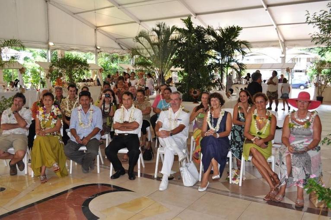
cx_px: 166
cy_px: 110
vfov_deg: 39.8
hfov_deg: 57.3
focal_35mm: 33
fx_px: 303
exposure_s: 1/100
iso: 400
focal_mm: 22
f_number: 5
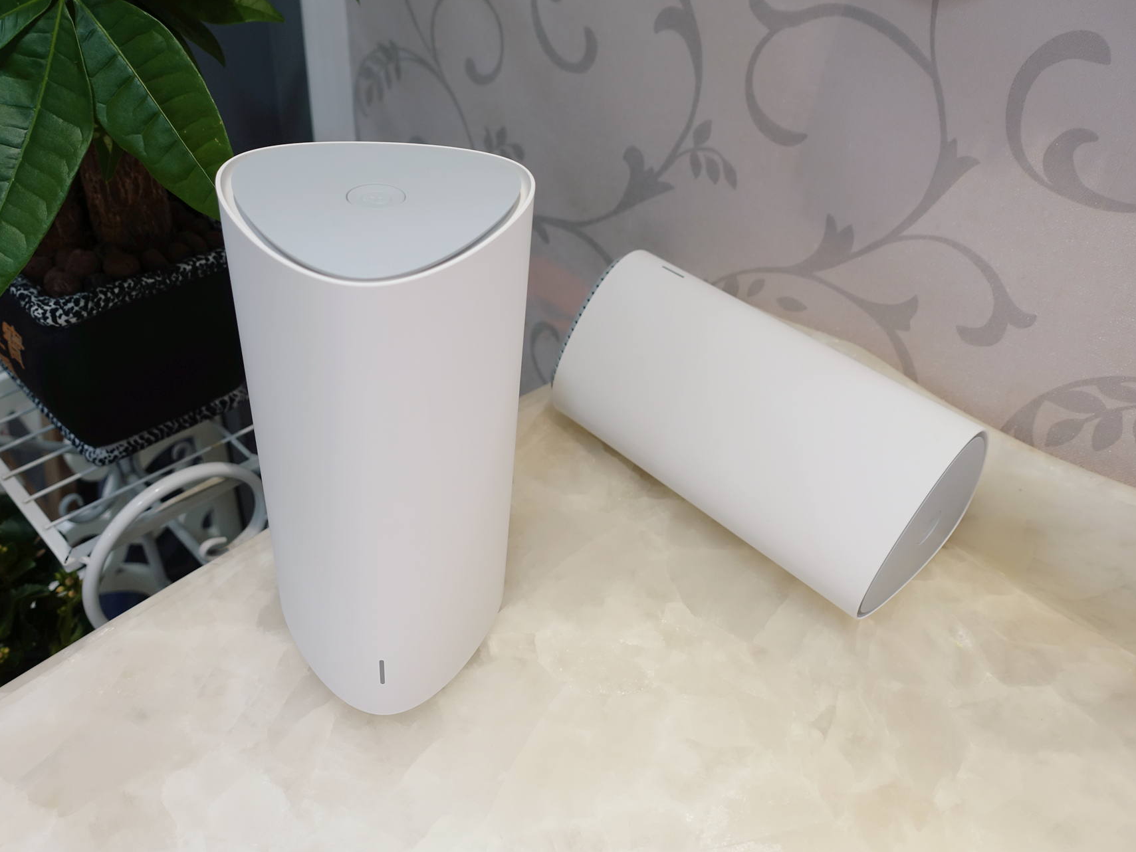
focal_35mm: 27
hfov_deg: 65.2
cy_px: 430
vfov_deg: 51.4
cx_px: 511
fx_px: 886
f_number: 2.8
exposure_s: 1/30
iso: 125
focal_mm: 8.8
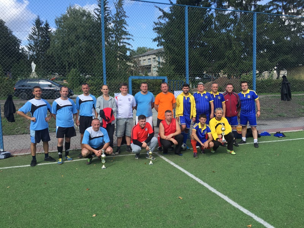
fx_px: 255
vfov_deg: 48.2
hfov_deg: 61.7
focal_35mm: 29
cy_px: 114
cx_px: 152
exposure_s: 1/1041
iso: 32
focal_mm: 4.15
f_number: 2.2
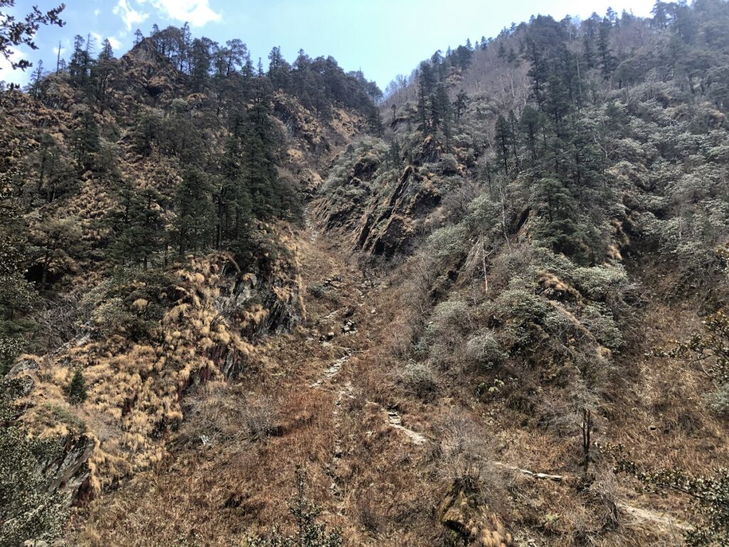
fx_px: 590
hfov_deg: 63.4
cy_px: 274
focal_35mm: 28
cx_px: 364
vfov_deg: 49.7
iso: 32
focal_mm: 3.99
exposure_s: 1/120
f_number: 1.8
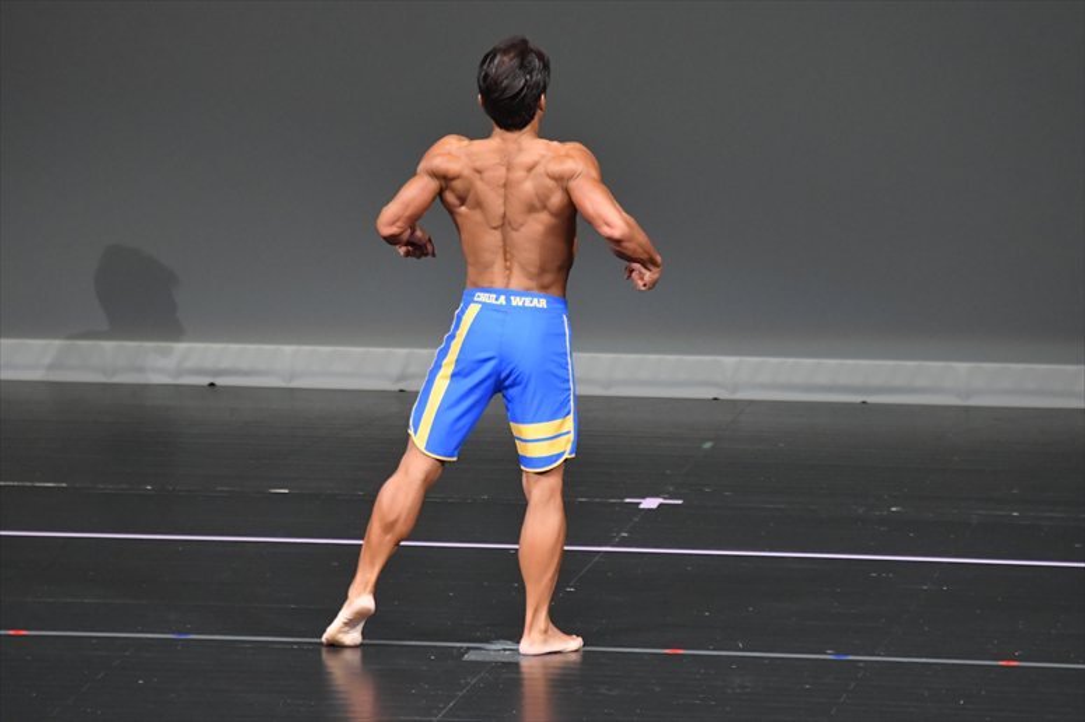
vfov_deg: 3.7
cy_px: 361
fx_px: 11297
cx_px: 542
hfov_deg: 5.5
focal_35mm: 375
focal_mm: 250
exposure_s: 1/400
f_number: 5.6
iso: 5000
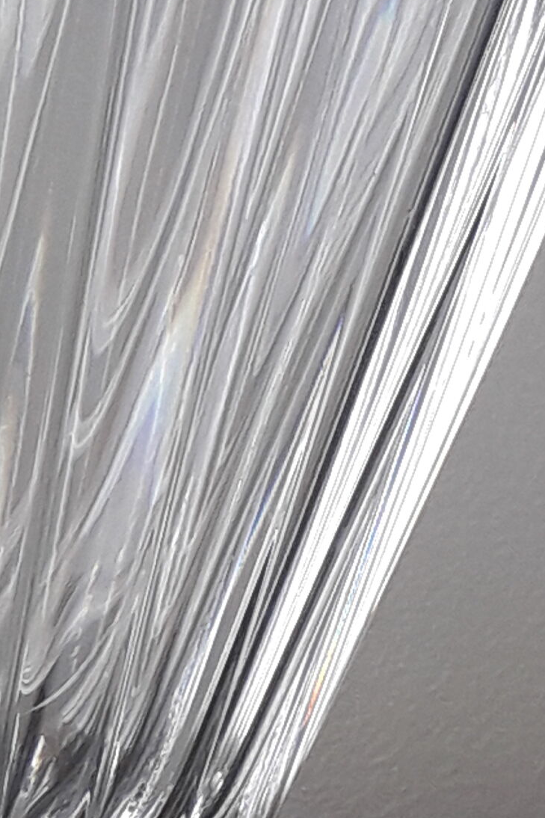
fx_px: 2408
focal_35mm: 106
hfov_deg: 12.3
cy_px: 324
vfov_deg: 19.3
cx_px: -291
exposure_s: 1/50
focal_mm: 3.6
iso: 50
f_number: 1.9
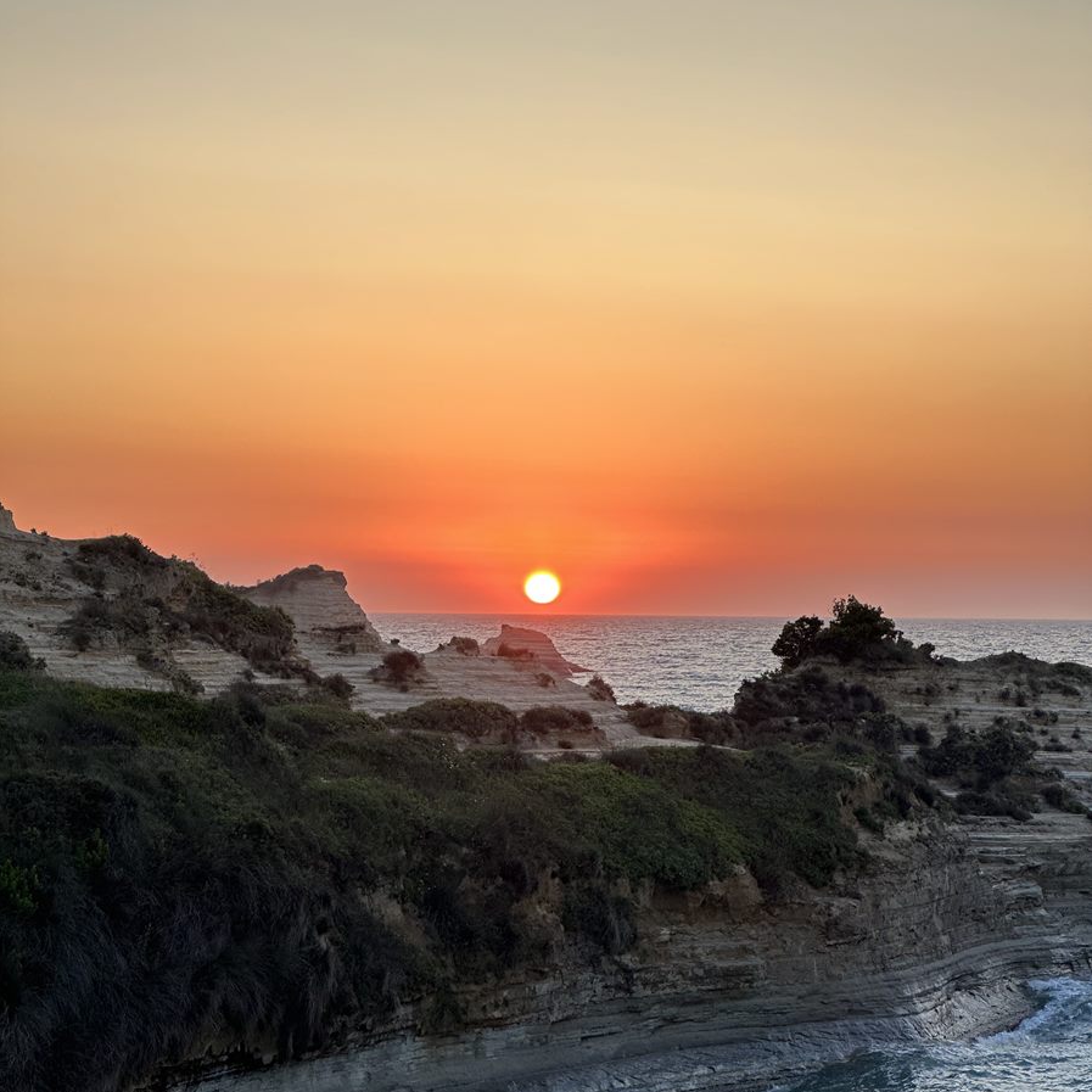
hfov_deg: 19.1
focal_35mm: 91
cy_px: 545
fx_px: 3248
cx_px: 545
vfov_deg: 19.1
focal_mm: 9
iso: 40
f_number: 2.8
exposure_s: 1/99
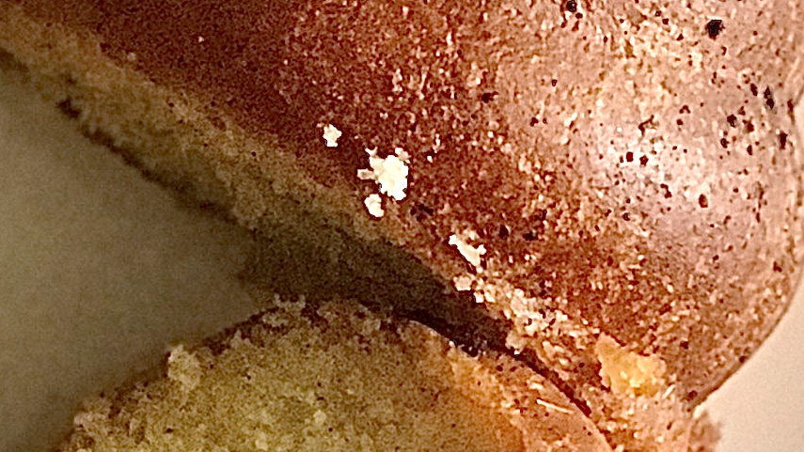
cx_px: -210
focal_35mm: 293
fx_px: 6247
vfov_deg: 4.1
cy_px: -480
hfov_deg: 7.3
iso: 200
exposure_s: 1/50
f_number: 2.8
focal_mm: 6.6
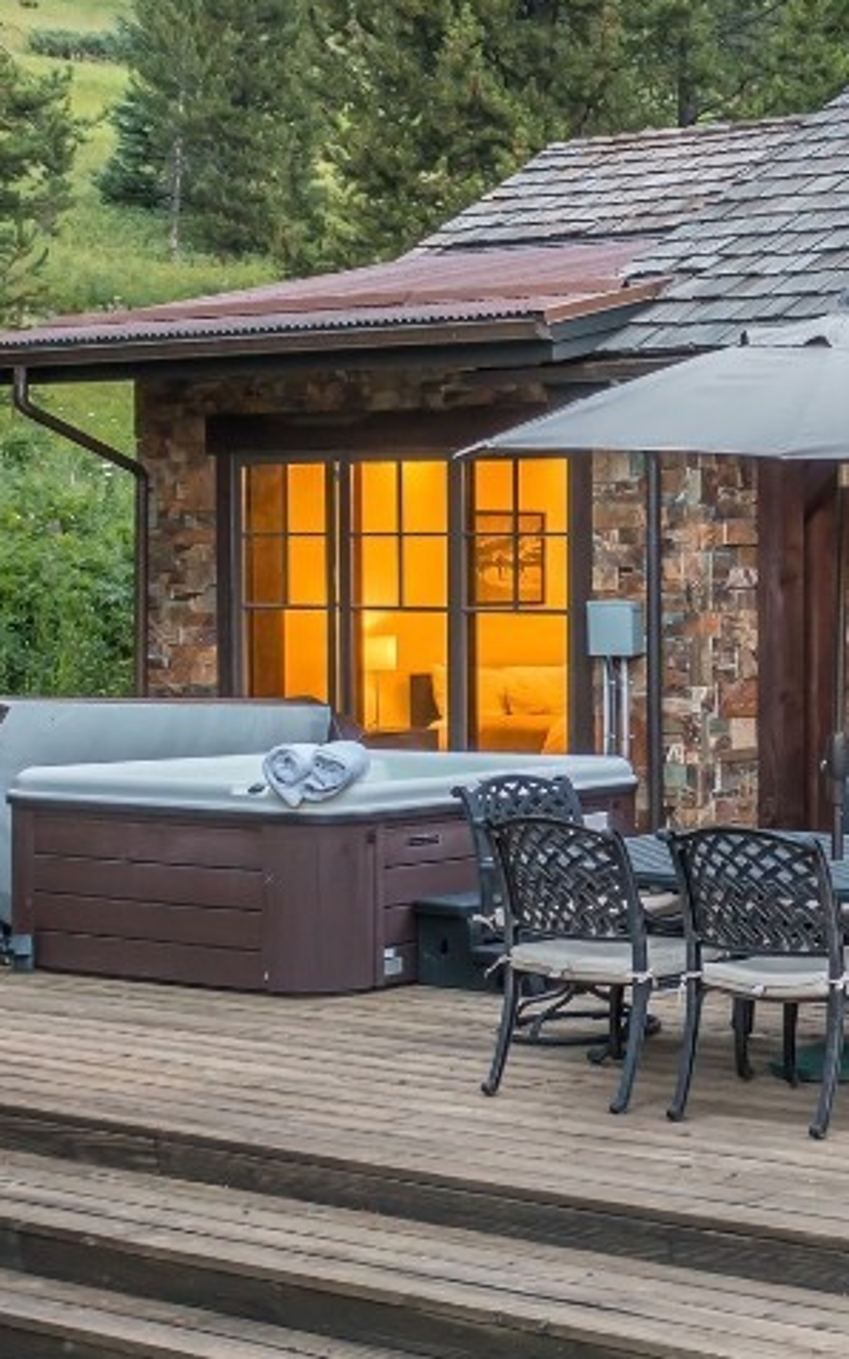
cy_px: 641
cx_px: 1312
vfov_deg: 29.8
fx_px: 2555
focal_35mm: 69
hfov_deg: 16.9
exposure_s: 1/15
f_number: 2.8
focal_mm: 10.26
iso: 200
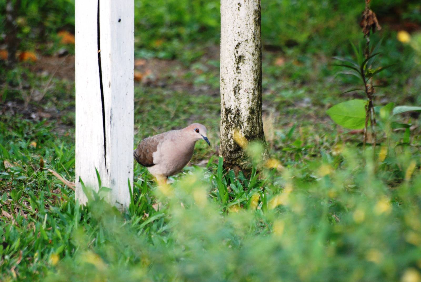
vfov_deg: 3.1
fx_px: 5269
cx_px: 210
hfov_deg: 4.6
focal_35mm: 450
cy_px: 141
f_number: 5.6
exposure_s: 1/80
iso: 400
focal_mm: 300
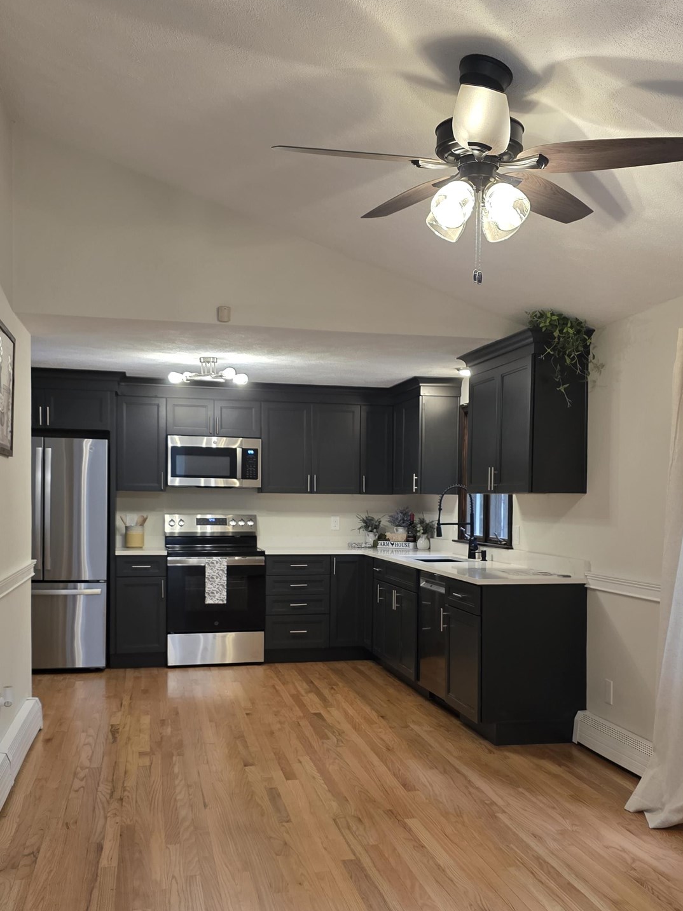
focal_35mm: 37
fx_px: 973
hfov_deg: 38.6
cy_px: 546
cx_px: 376
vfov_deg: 49.8
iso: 320
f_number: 1.7
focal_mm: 6.3
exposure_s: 1/120
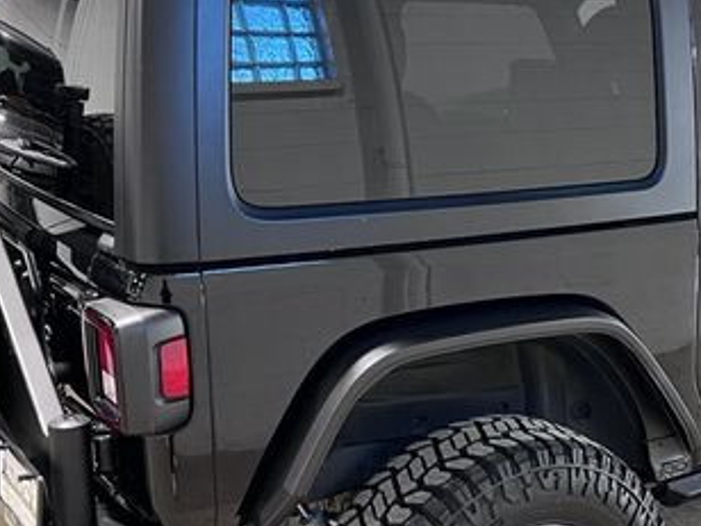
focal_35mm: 54
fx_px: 1094
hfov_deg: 34.8
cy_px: 310
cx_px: 519
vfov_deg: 27.0
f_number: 1.5
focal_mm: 5.7
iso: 125
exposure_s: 1/60
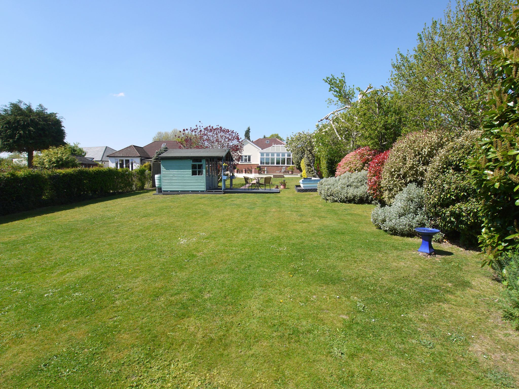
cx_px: 260
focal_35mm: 18
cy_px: 194
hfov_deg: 87.8
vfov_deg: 71.6
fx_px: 270
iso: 100
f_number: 7.1
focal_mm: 9
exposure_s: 1/400
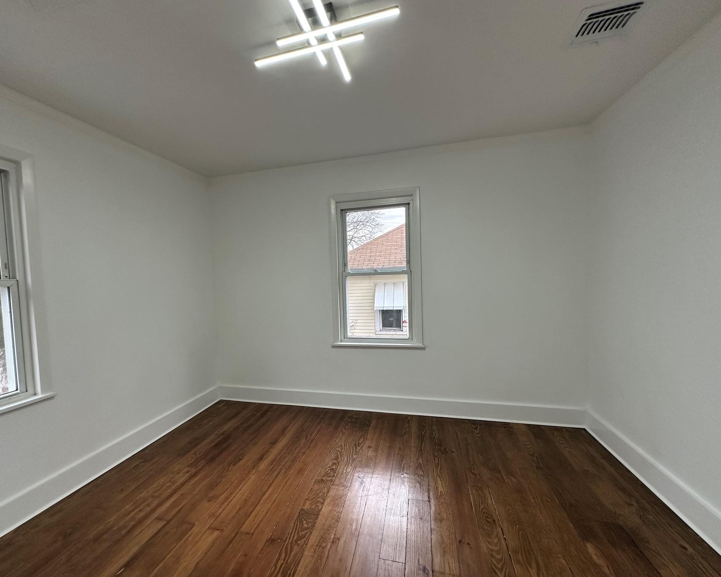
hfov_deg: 96.6
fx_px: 320
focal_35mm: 15
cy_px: 295
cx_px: 335
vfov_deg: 84.0
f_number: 2.2
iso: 125
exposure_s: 1/99
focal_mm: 2.22
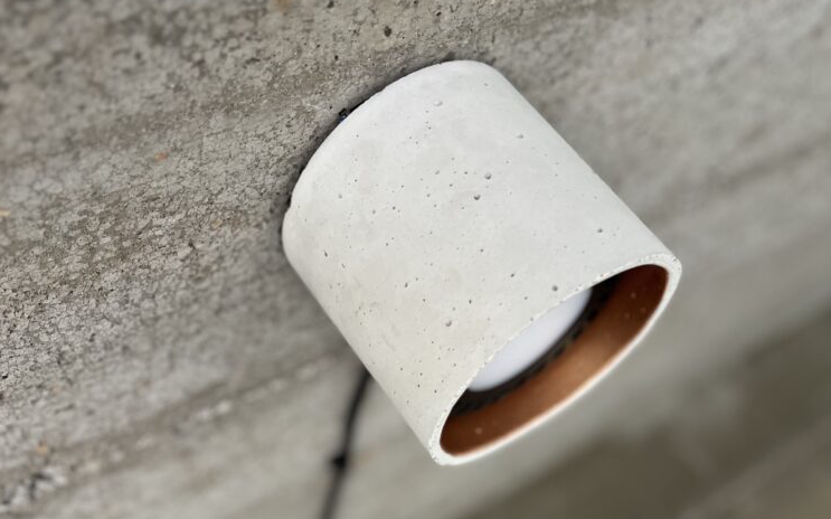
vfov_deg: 32.6
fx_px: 860
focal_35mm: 38
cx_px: 405
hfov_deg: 51.5
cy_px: 416
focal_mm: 5.7
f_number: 1.5
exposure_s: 1/60
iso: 160
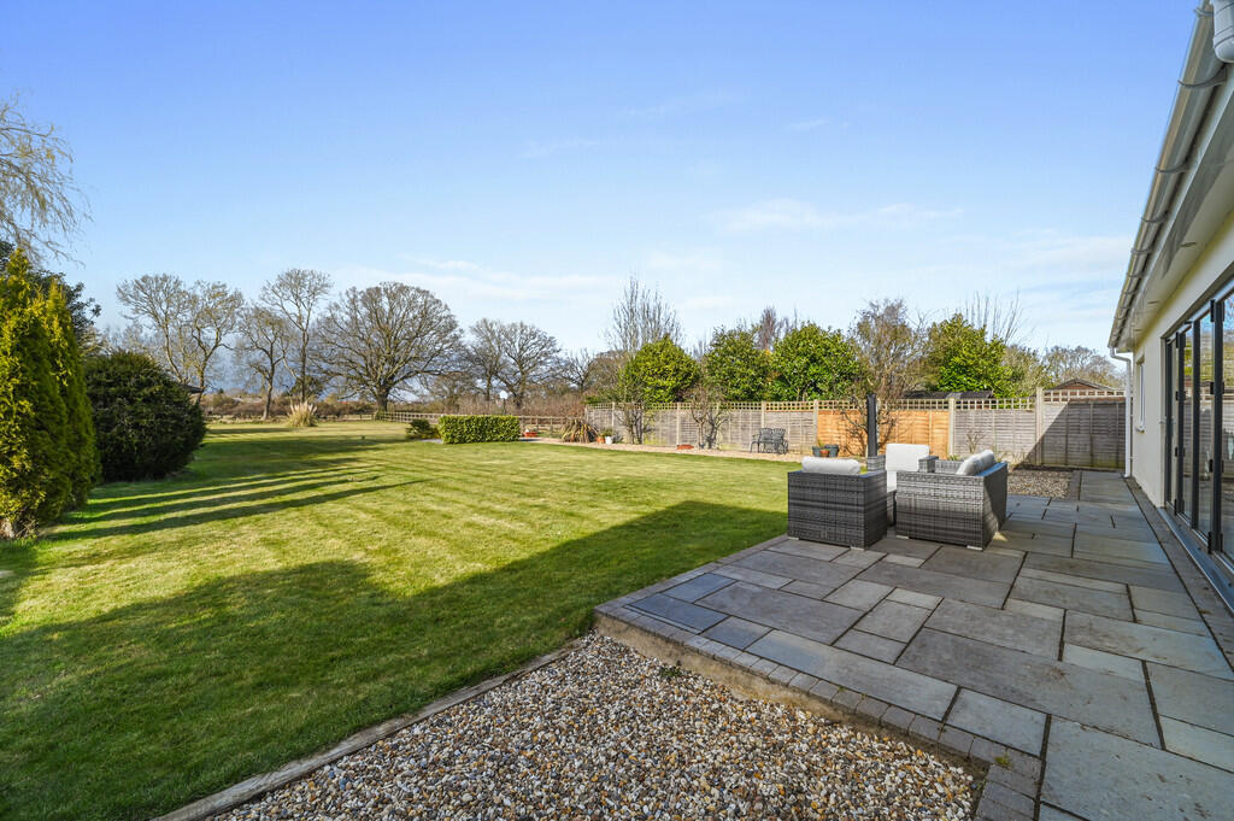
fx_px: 479
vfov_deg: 81.1
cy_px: 410
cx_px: 617
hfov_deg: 104.3
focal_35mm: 14
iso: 400
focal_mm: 14
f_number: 11
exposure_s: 1/40
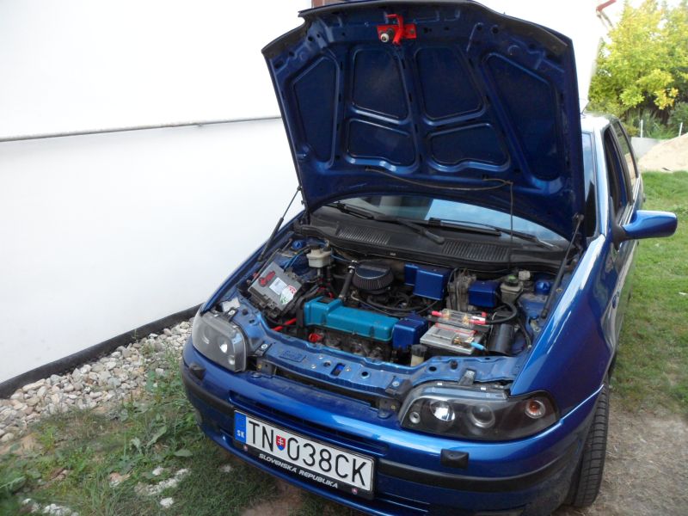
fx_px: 537
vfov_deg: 51.4
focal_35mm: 27
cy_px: 258
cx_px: 344
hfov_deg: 65.3
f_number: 3.5
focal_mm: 4.9
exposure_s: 1/20
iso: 200
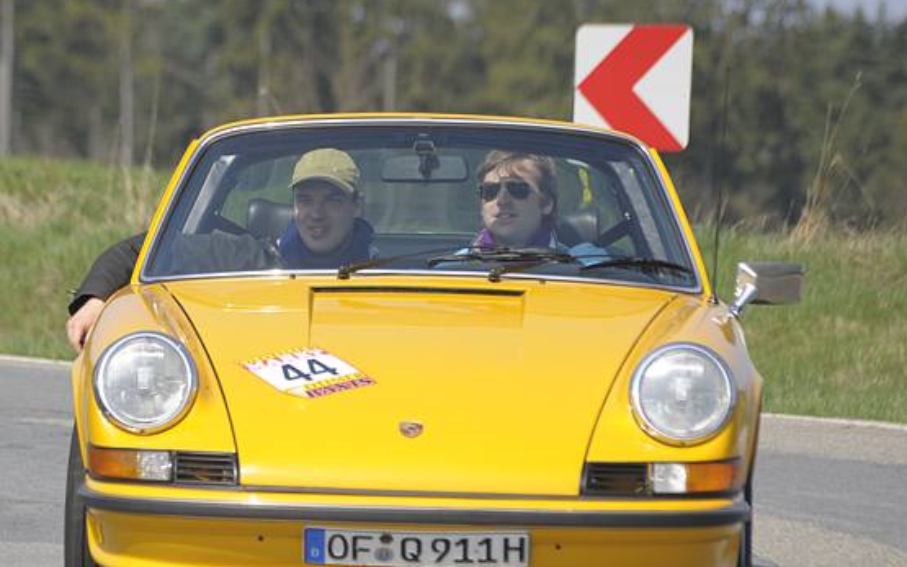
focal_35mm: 440
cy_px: 376
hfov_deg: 4.8
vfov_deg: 3.0
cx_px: 261
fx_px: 10877
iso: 200
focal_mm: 300
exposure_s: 1/400
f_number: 9
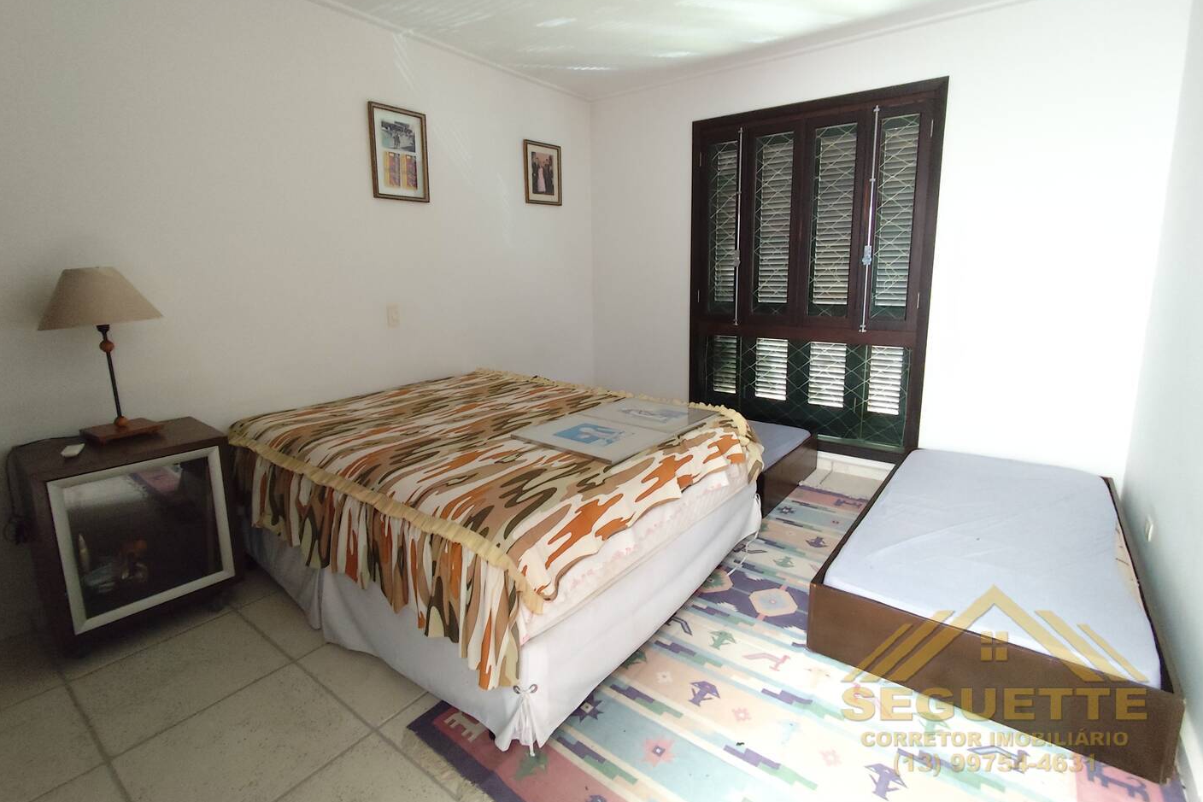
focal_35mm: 17
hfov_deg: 93.3
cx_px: 611
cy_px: 367
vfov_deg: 70.3
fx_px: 568
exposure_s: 1/30
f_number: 2.2
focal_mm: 1.65
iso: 1000
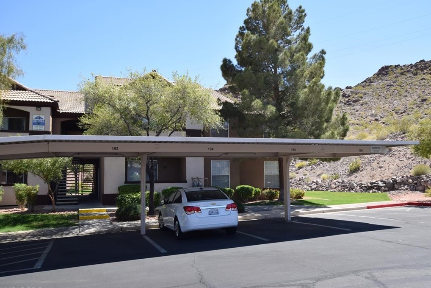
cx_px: 228
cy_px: 144
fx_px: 383
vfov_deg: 41.1
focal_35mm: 32
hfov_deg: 58.7
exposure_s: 1/250
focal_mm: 20
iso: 200
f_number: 8
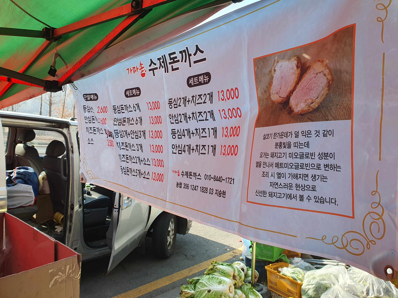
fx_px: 299
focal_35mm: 26
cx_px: 199
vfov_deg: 53.1
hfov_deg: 67.3
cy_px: 149
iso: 50
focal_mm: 4.32
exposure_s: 1/316
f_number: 2.4
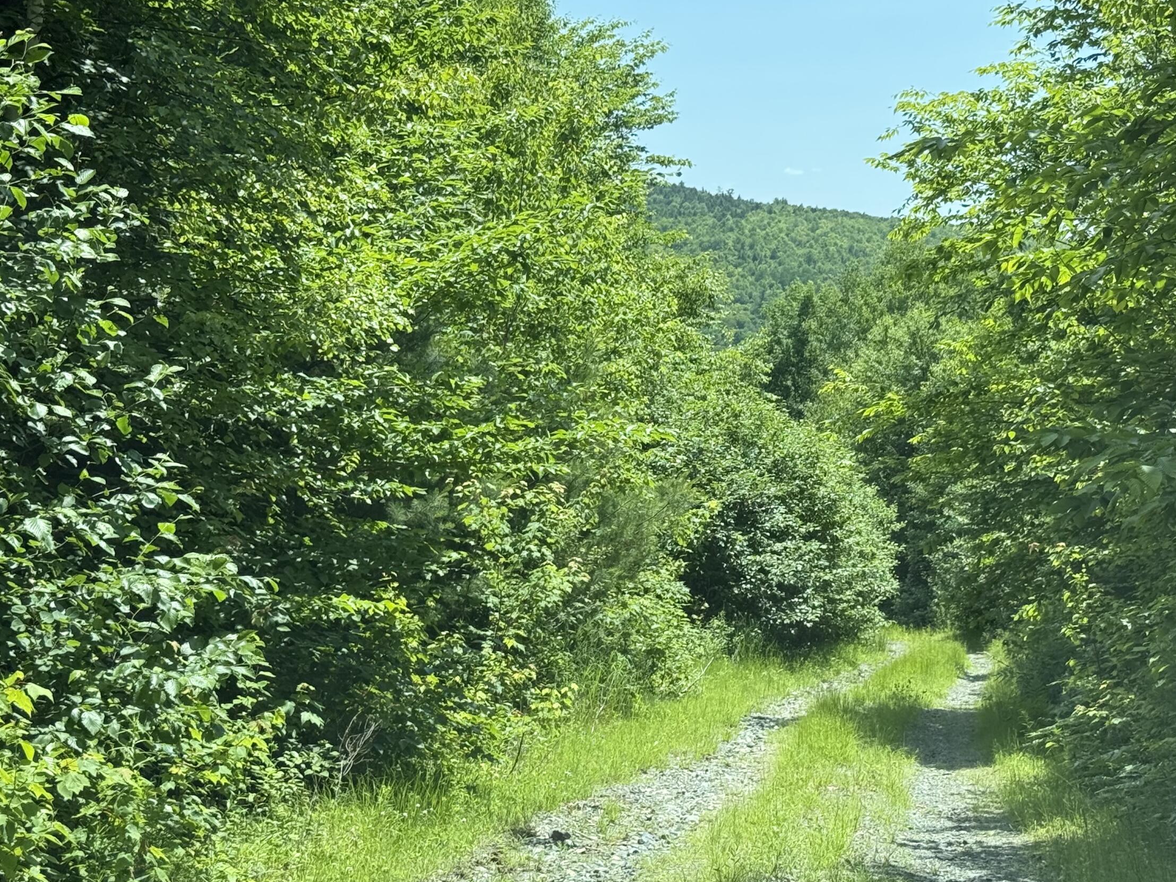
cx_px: 762
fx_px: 2209
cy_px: 457
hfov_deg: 29.7
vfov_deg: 22.6
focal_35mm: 65
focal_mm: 6.76
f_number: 1.78
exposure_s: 1/1795
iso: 64
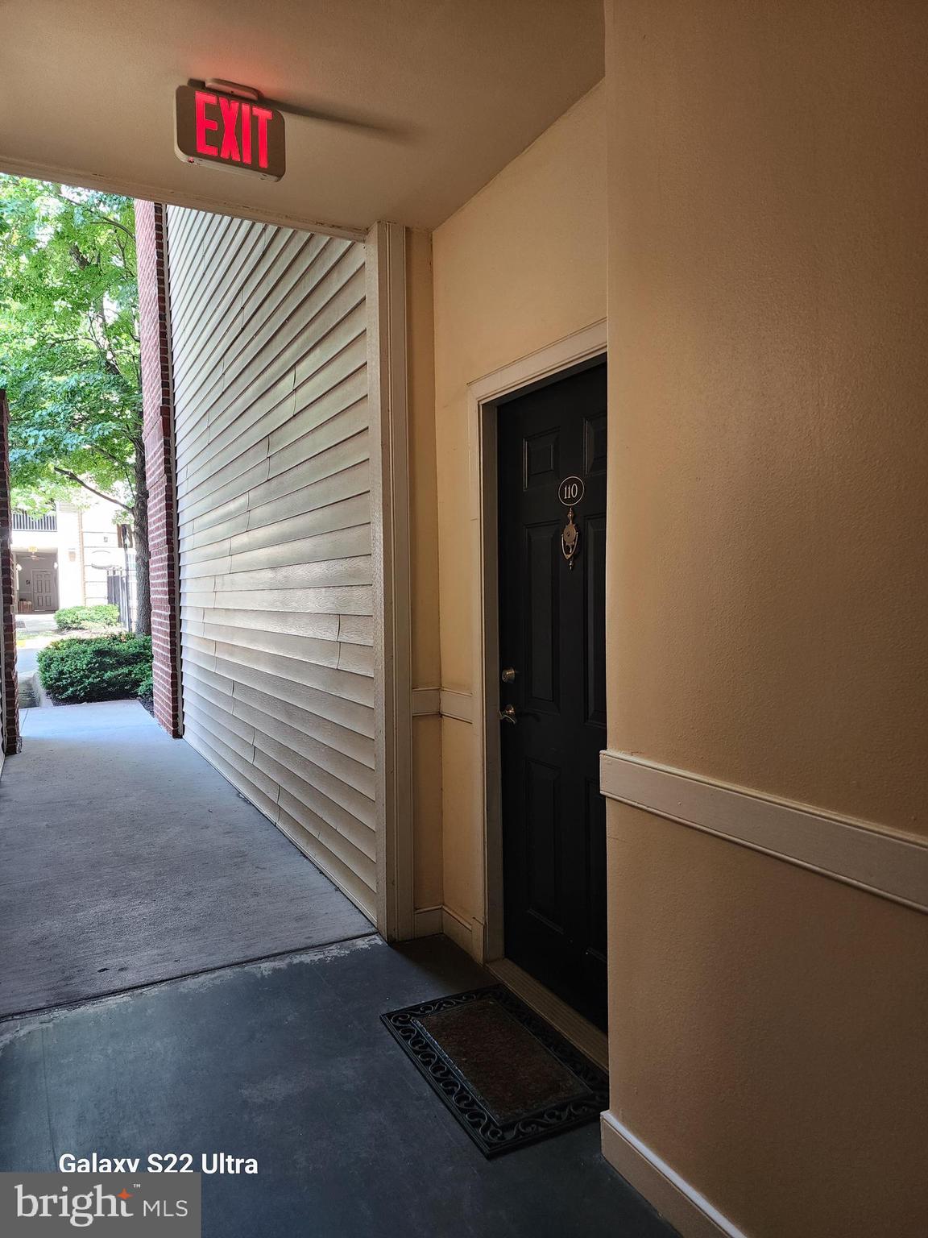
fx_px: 822
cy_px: 619
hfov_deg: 58.9
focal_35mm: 23
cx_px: 464
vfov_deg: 73.9
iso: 200
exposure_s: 1/120
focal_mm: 6.4
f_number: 1.8
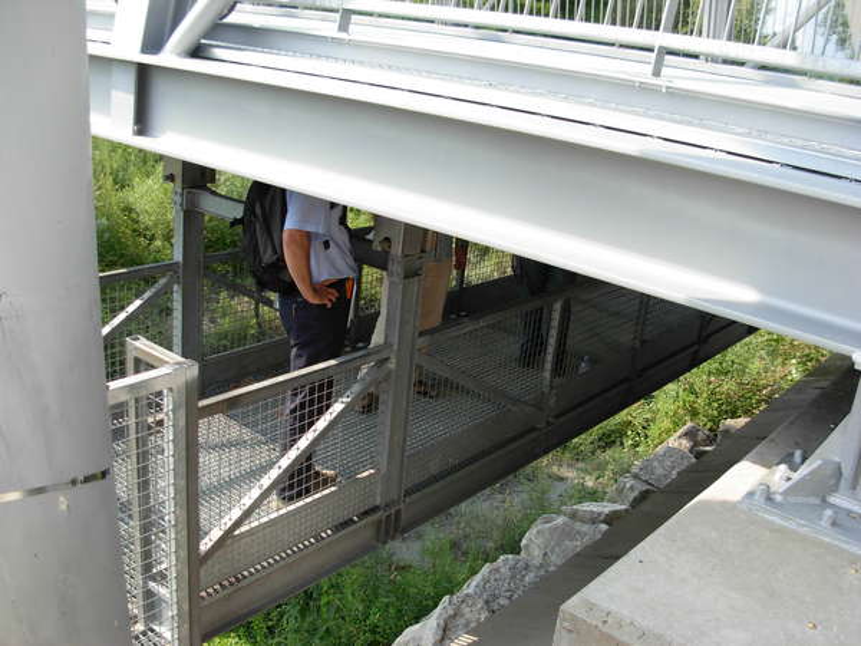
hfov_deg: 49.0
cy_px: 323
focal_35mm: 38
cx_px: 430
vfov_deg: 37.7
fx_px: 945
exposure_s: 1/373
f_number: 2.9
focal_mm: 6.3
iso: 79
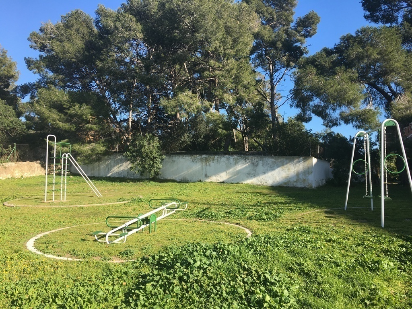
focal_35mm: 29
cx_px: 206
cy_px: 154
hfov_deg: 61.7
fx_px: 345
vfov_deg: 48.2
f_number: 2.2
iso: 25
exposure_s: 1/686
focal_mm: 4.15
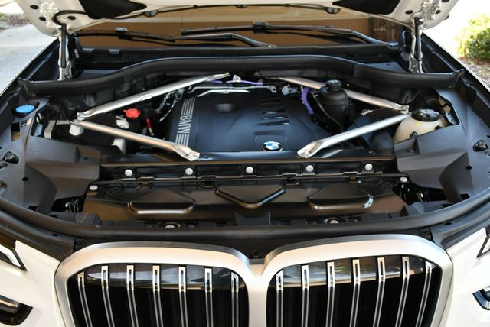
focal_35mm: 36
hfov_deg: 53.1
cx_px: 245
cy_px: 164
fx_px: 490
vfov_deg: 36.9
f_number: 4
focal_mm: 18
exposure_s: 1/250
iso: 400
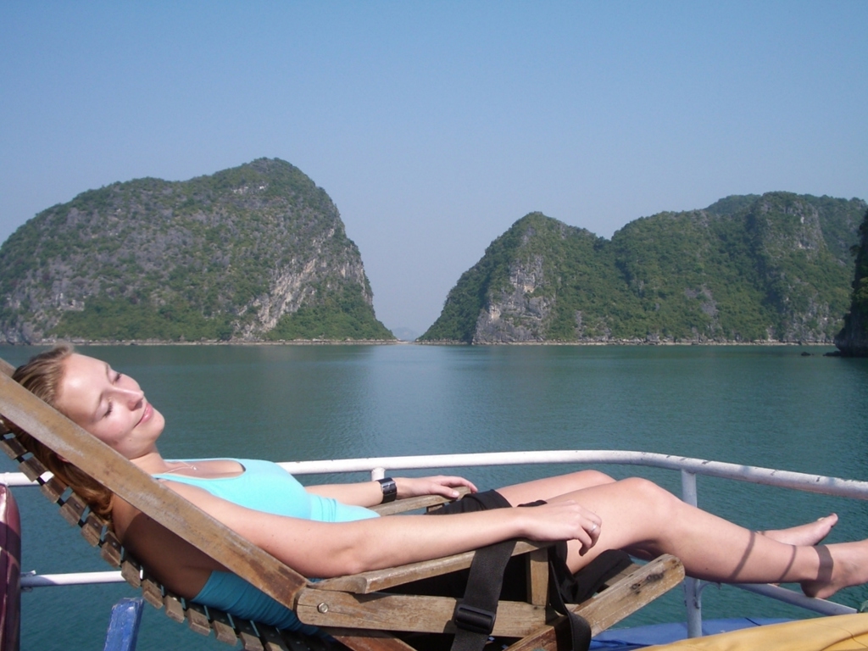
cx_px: 434
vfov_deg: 40.7
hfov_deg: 52.6
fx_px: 878
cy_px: 326
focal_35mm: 35
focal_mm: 5.8
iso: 80
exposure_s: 1/500
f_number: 4.3
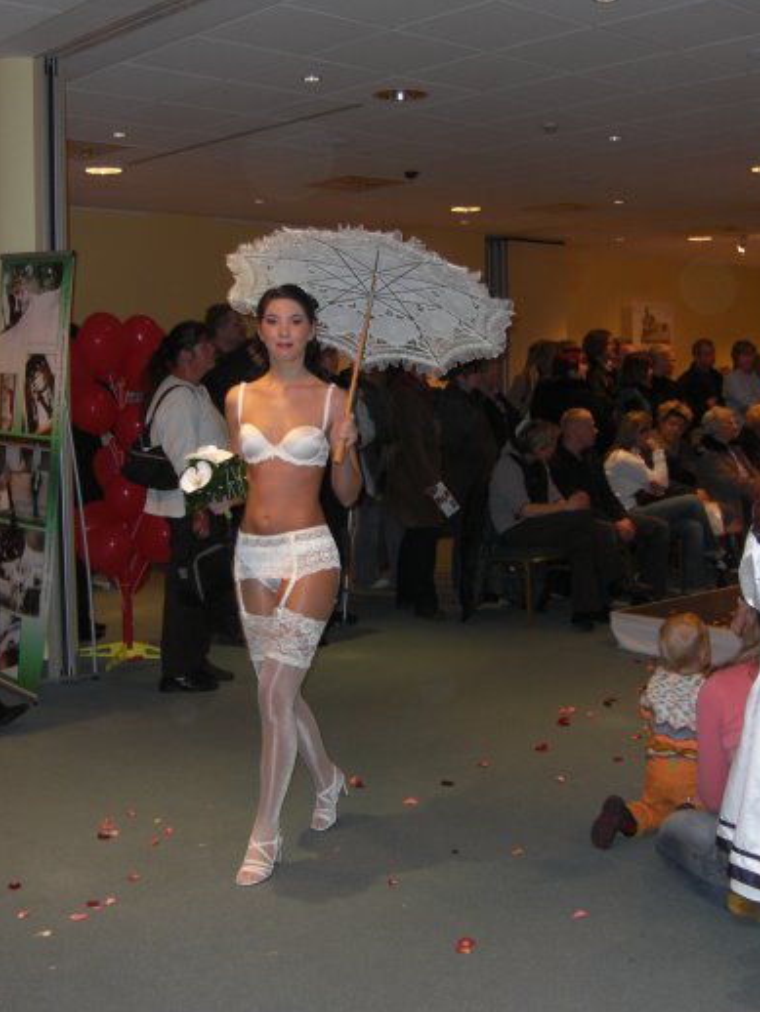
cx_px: 373
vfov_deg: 42.9
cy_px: 477
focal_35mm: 44
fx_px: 1287
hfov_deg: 32.9
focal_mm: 7.9
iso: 200
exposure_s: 1/60
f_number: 2.8
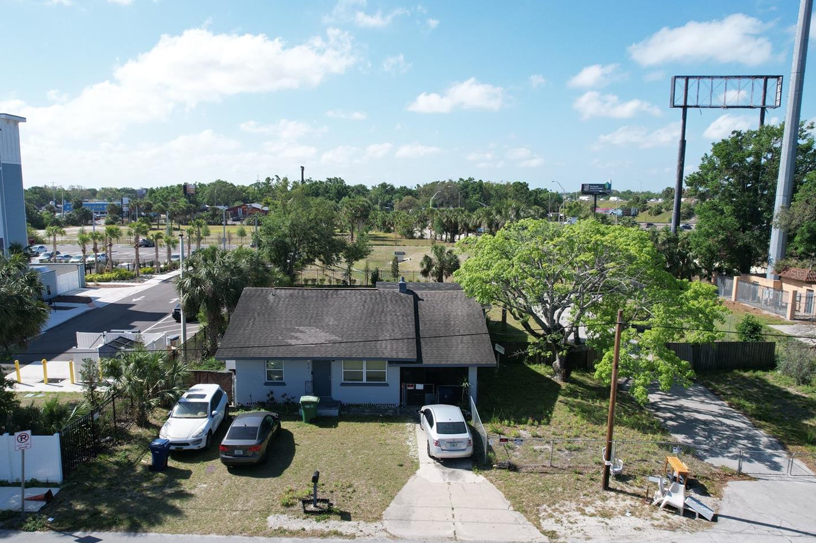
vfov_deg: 51.3
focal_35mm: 25
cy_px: 273
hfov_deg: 71.4
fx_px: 566
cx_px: 378
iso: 140
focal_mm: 8.38
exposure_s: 1/1600
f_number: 2.8
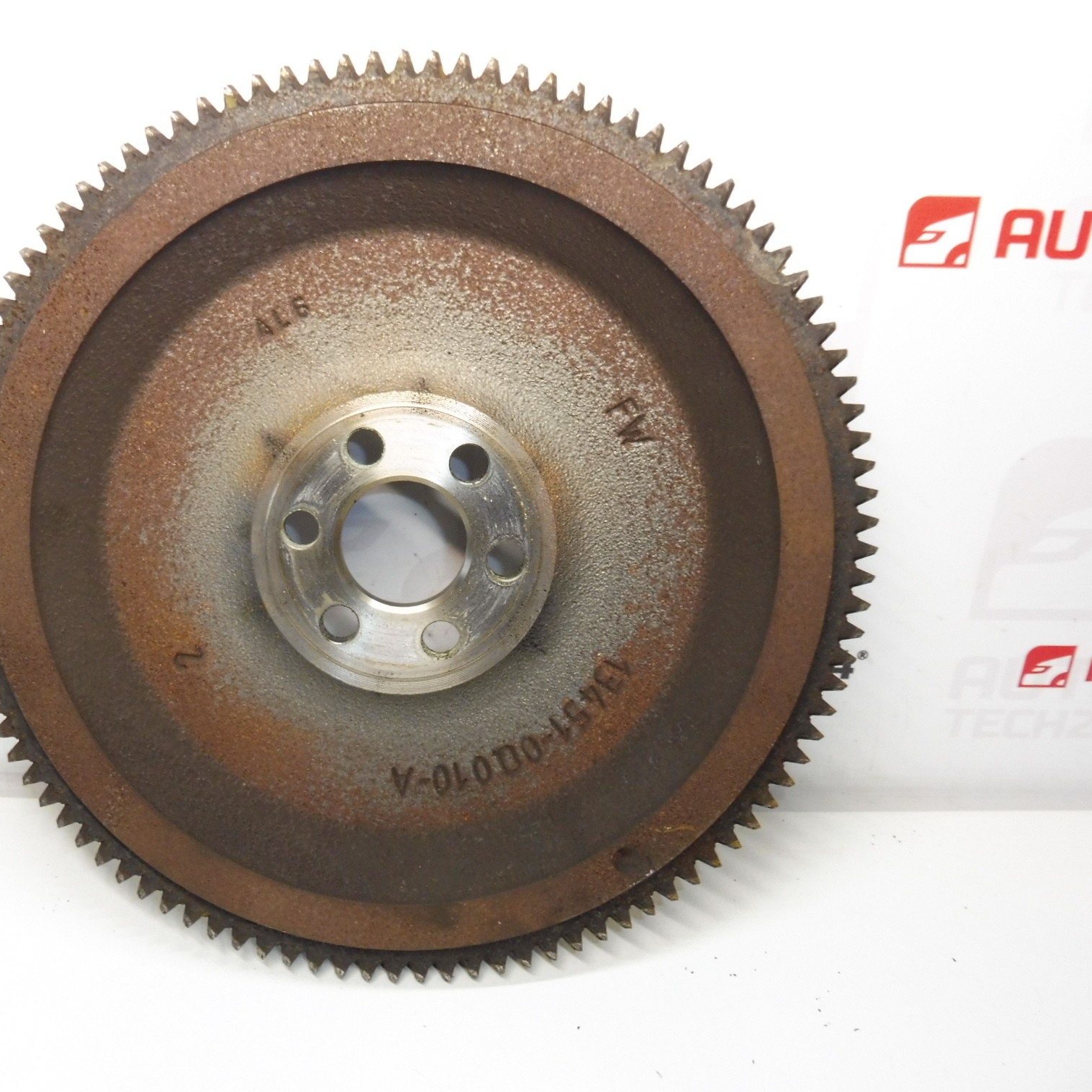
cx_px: 416
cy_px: 538
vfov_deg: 54.0
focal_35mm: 30
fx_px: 1071
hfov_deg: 53.5
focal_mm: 4.4
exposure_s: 1/60
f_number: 3.5
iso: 200
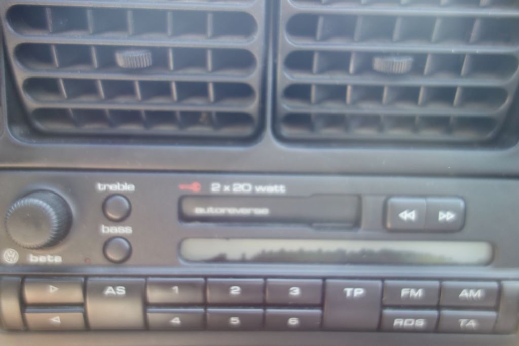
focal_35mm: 28
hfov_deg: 65.5
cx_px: 260
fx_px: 404
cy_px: 173
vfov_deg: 46.4
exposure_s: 1/80
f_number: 1.8
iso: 125
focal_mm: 10.4
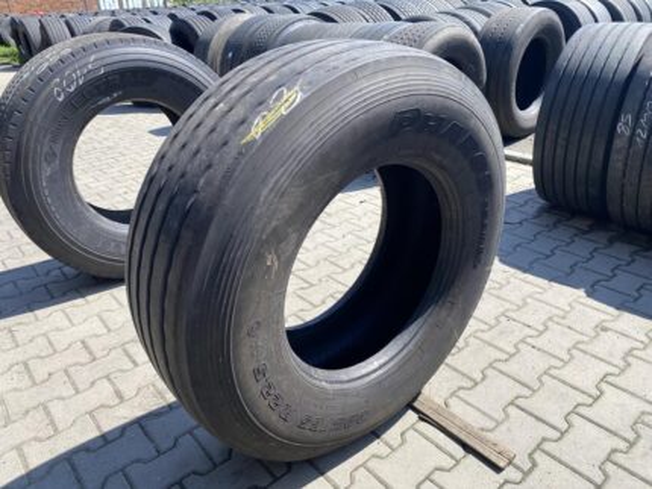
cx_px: 326
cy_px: 244
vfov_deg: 53.1
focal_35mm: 26
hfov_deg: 67.3
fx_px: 490
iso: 32
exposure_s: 1/1053
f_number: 1.8
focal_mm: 4.25
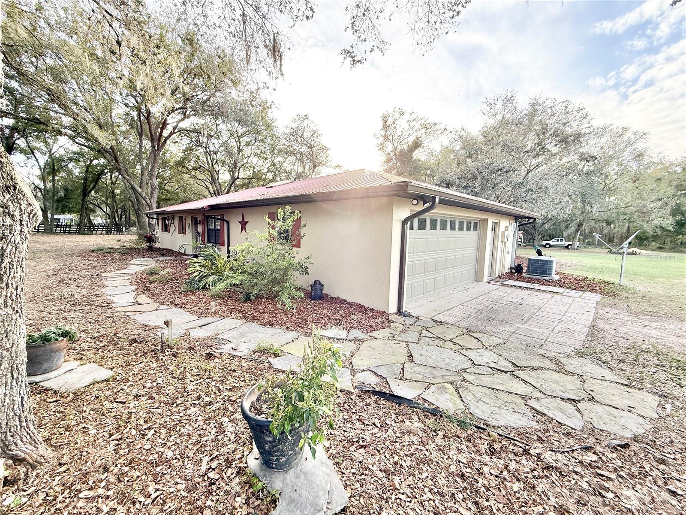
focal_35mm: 14
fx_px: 277
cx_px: 343
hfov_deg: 102.1
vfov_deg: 85.7
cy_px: 258
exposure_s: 1/177
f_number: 2.2
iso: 64
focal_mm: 2.22
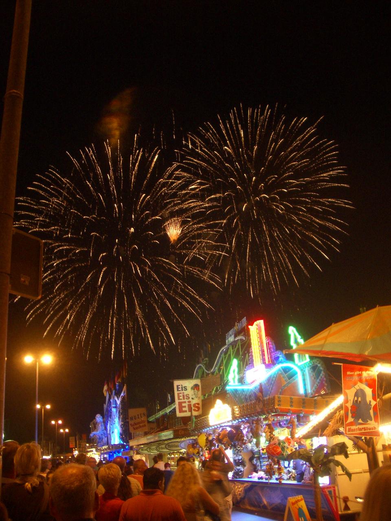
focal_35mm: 35
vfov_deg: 52.6
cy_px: 260
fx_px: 527
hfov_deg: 40.7
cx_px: 196
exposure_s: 1/8
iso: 100
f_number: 2.6
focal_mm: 5.8
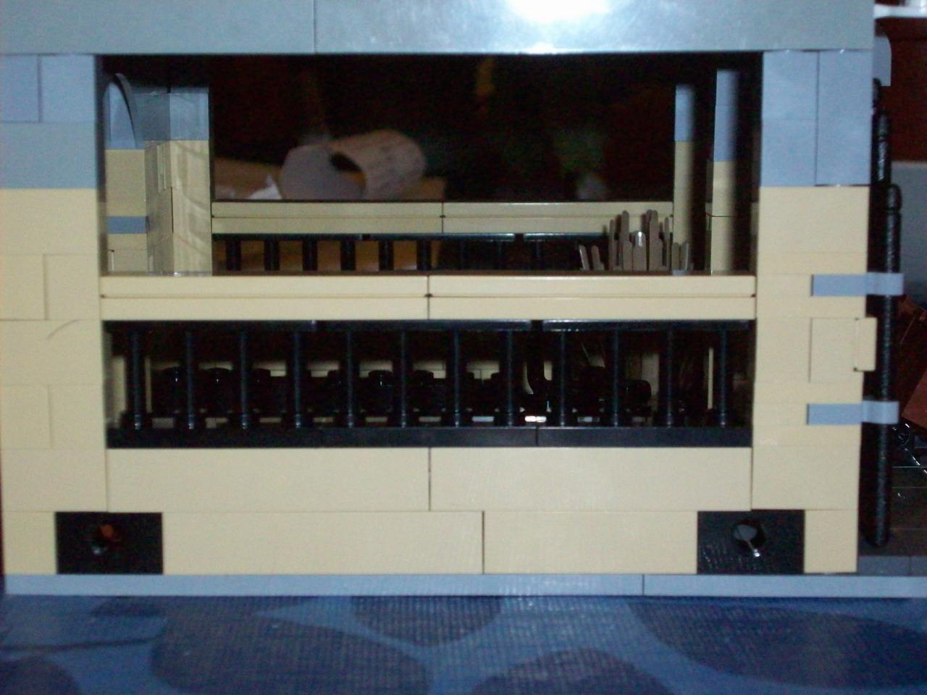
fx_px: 2062
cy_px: 348
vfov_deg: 19.1
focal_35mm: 77
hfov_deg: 25.3
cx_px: 464
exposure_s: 1/102
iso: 400
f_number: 4.2
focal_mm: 12.8
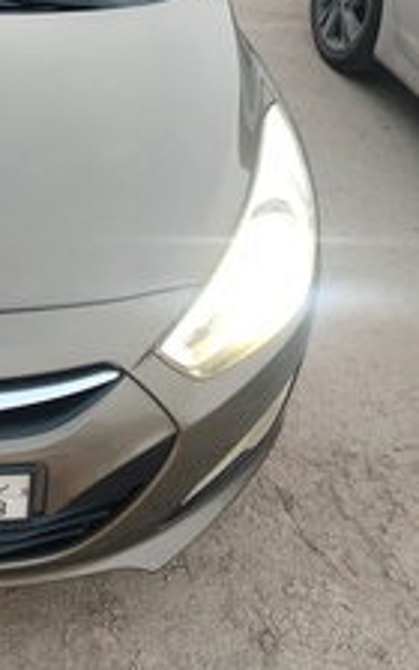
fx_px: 950
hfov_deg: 22.8
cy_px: 187
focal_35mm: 52
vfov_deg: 38.1
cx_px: -88
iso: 209
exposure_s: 1/33
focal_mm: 5.25
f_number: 1.75
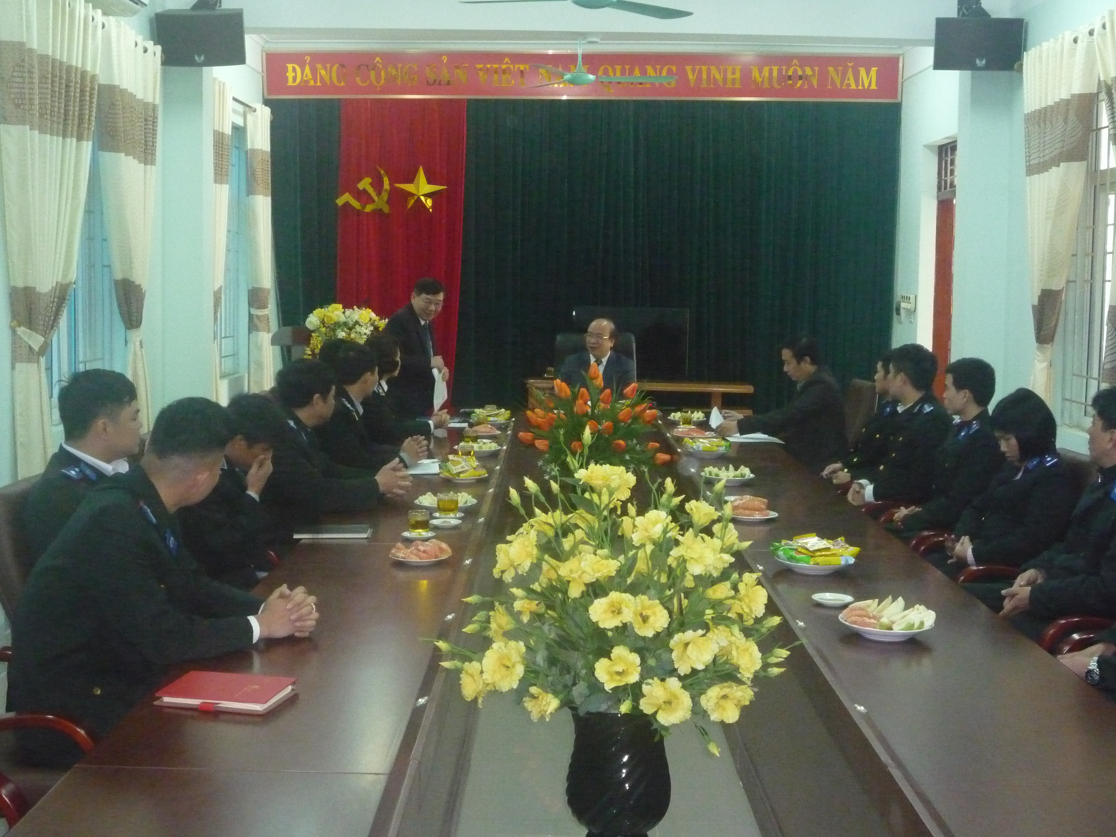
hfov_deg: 40.4
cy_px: 418
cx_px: 558
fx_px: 1515
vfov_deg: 30.9
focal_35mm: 47
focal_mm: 8.2
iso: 1000
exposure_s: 1/40
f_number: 4.7
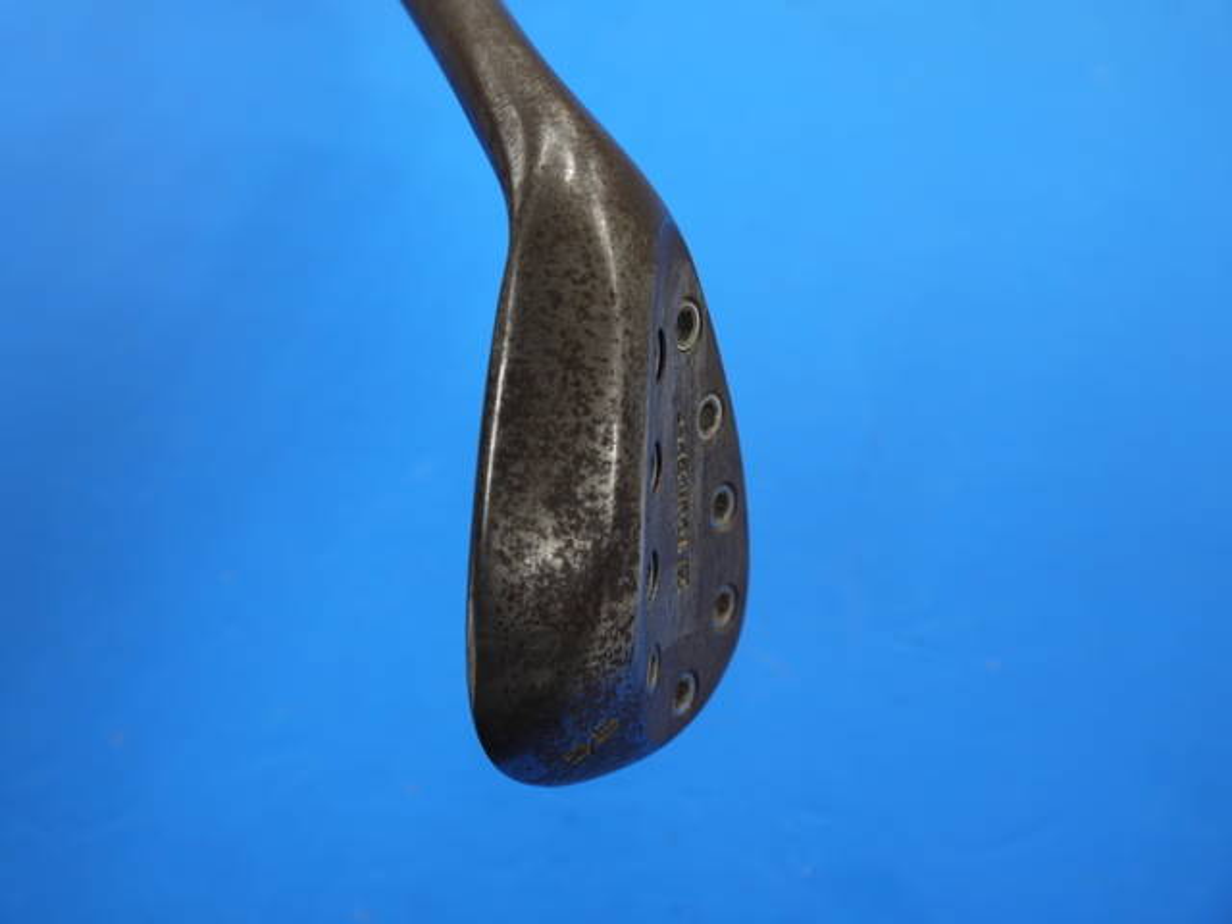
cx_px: 616
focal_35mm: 42
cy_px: 462
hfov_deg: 44.8
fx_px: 1495
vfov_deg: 34.3
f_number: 4.3
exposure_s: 1/60
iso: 160
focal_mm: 21
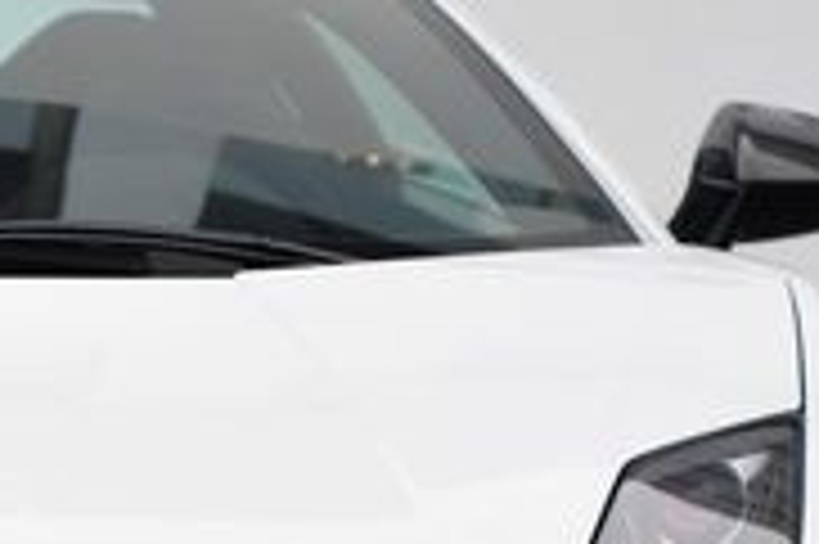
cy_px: 596
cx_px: -198
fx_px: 6000
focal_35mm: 264
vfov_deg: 5.2
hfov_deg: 7.7
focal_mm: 50
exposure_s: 1/1250
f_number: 4
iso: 200
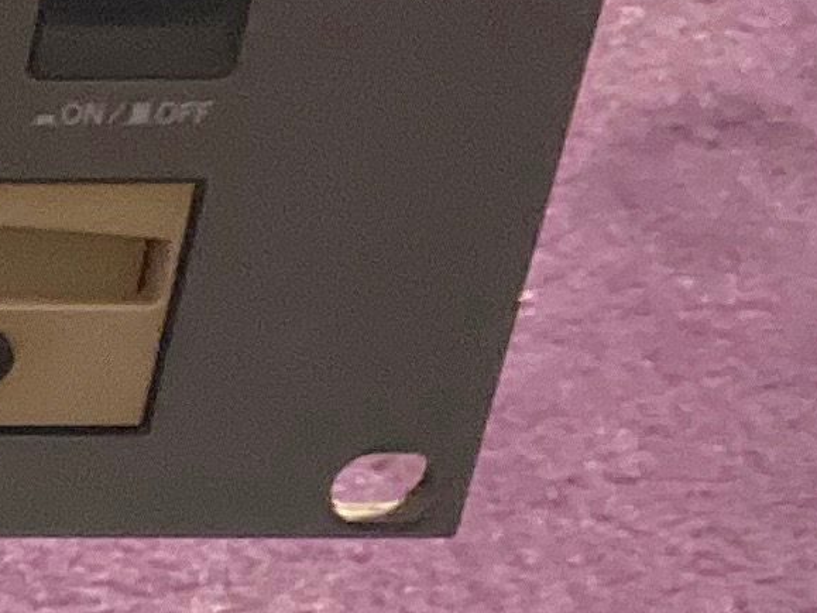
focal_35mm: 195
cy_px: 1438
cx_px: -1872
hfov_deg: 8.2
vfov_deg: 7.2
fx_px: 4601
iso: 500
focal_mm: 3.99
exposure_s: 1/25
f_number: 1.8
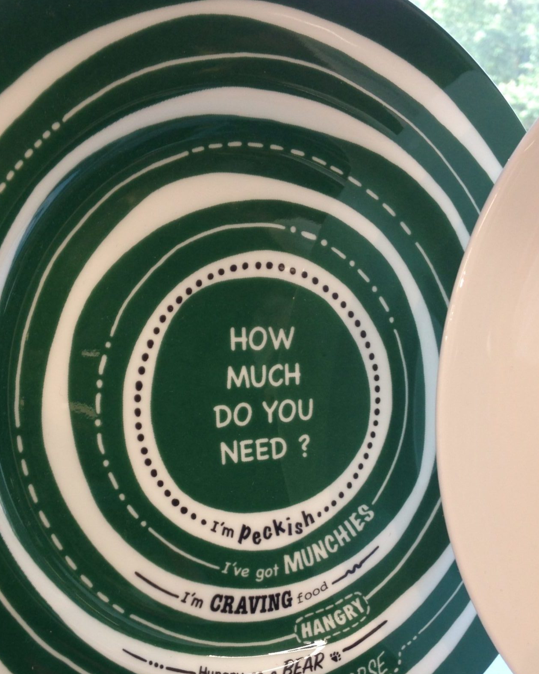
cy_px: 468
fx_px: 917
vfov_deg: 39.7
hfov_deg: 32.7
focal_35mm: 46
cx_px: 242
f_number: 2.4
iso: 50
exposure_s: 1/24
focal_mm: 4.12
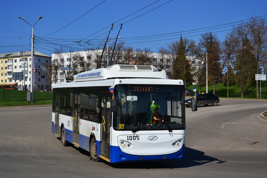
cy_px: 89
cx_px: 134
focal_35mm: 60
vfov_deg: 22.6
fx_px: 445
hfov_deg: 33.4
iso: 200
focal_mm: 40
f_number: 6.3
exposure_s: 1/1600
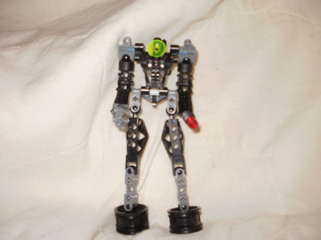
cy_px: 120
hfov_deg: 51.4
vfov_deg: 39.7
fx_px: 334
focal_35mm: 36
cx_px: 160
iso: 125
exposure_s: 1/30
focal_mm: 6.3
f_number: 3.5
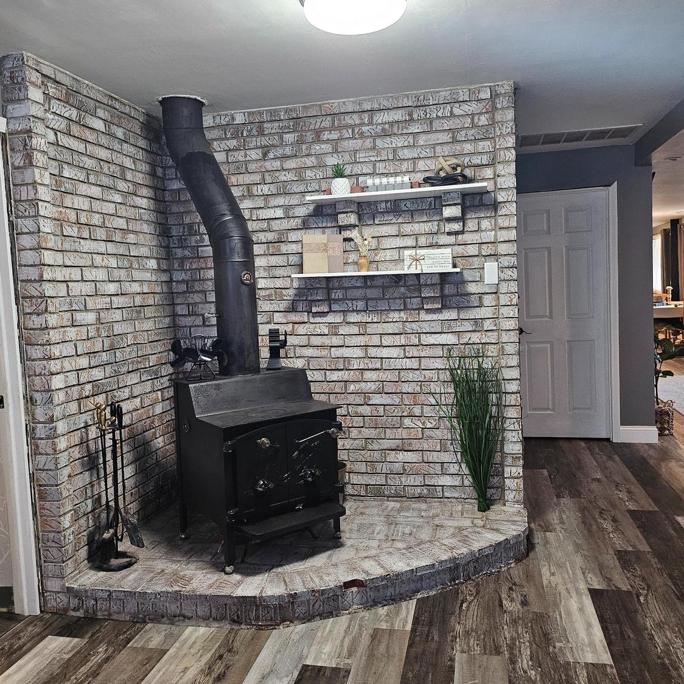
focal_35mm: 29
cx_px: 348
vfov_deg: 55.6
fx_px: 648
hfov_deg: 55.6
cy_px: 338
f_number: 1.8
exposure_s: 1/120
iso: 640
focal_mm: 5
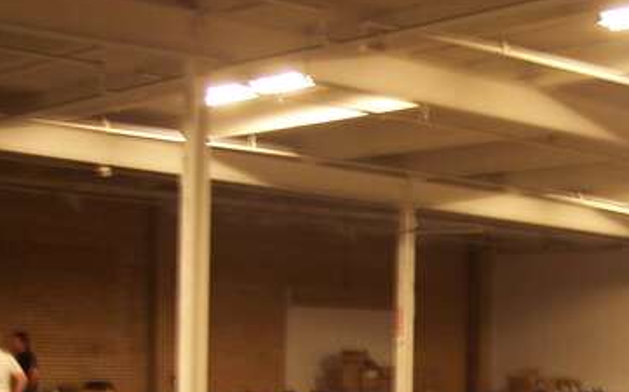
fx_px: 1507
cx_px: 580
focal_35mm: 88
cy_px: 436
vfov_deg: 14.5
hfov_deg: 22.9
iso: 100
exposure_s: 1/2
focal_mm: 8
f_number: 3.4
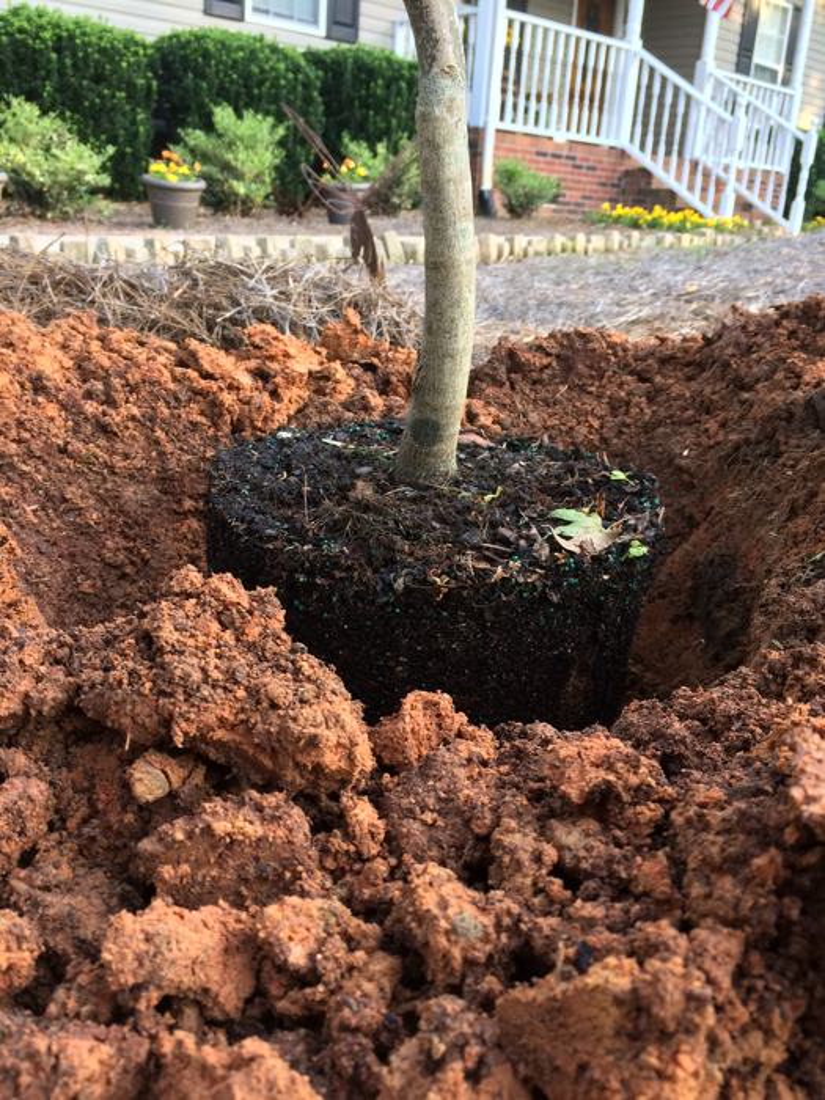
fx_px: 922
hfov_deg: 48.2
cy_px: 550
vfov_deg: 61.7
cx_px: 412
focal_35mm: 29
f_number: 2.2
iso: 64
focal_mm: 4.15
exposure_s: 1/120
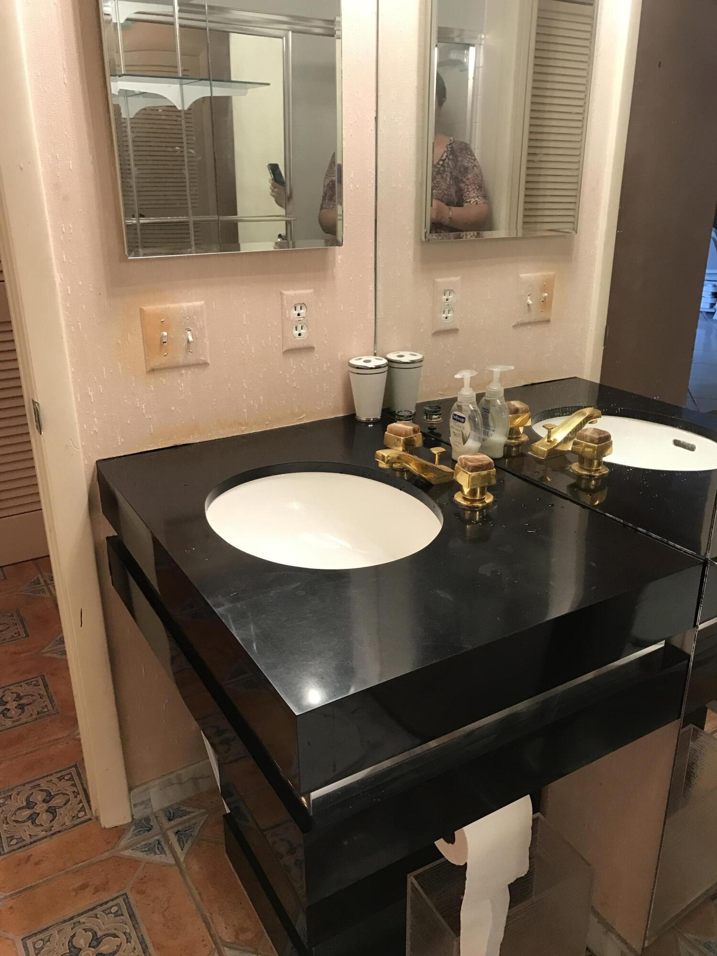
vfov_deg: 63.4
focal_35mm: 28
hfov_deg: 49.7
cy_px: 478
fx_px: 773
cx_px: 358
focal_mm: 3.99
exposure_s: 1/20
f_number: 1.8
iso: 40
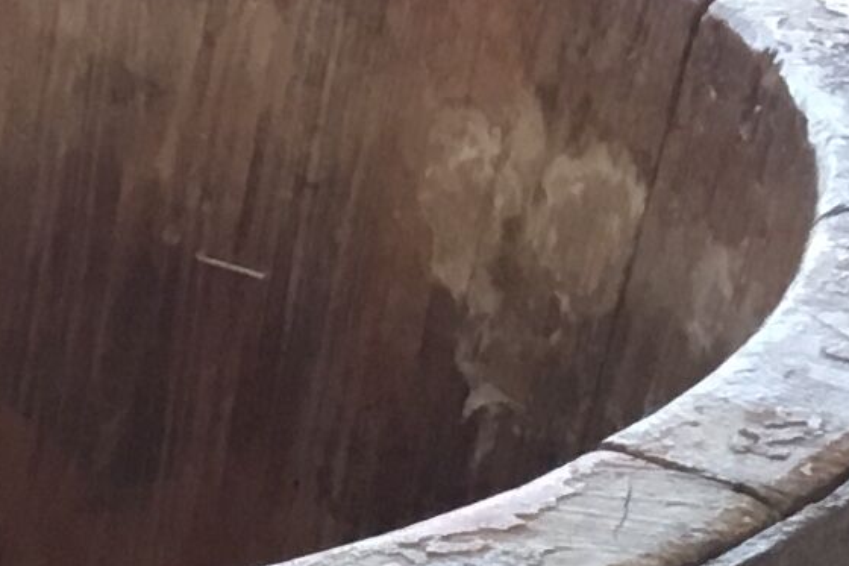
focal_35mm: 188
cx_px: -447
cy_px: 1335
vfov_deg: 6.9
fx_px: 4432
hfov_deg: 10.5
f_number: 2.4
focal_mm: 3.3
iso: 125
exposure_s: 1/33
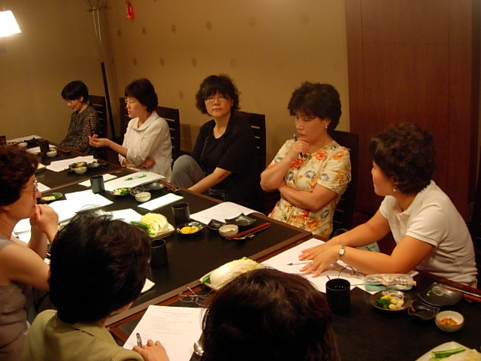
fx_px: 528
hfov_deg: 49.0
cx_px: 240
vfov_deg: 37.7
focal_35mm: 38
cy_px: 180
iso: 200
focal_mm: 7.8
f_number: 2.8
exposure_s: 1/11.6
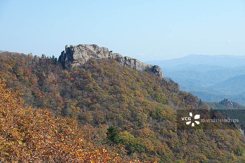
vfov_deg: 19.4
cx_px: 122
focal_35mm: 70
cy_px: 82
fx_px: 476
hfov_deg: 28.8
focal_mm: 25.85
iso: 125
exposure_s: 1/400
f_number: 5.6
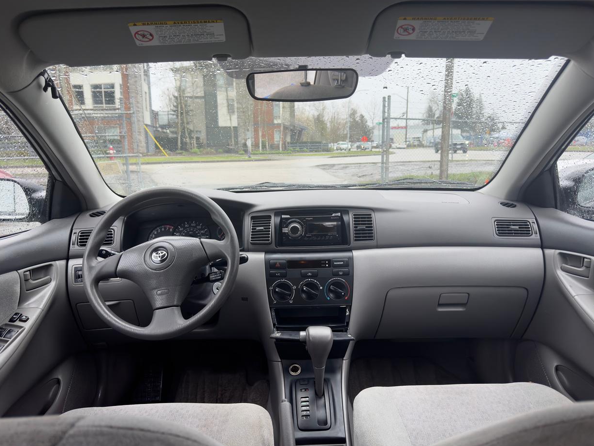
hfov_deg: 69.4
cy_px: 219
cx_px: 291
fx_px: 429
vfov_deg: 54.9
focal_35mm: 25
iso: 100
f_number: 1.78
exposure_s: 1/387
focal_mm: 6.76
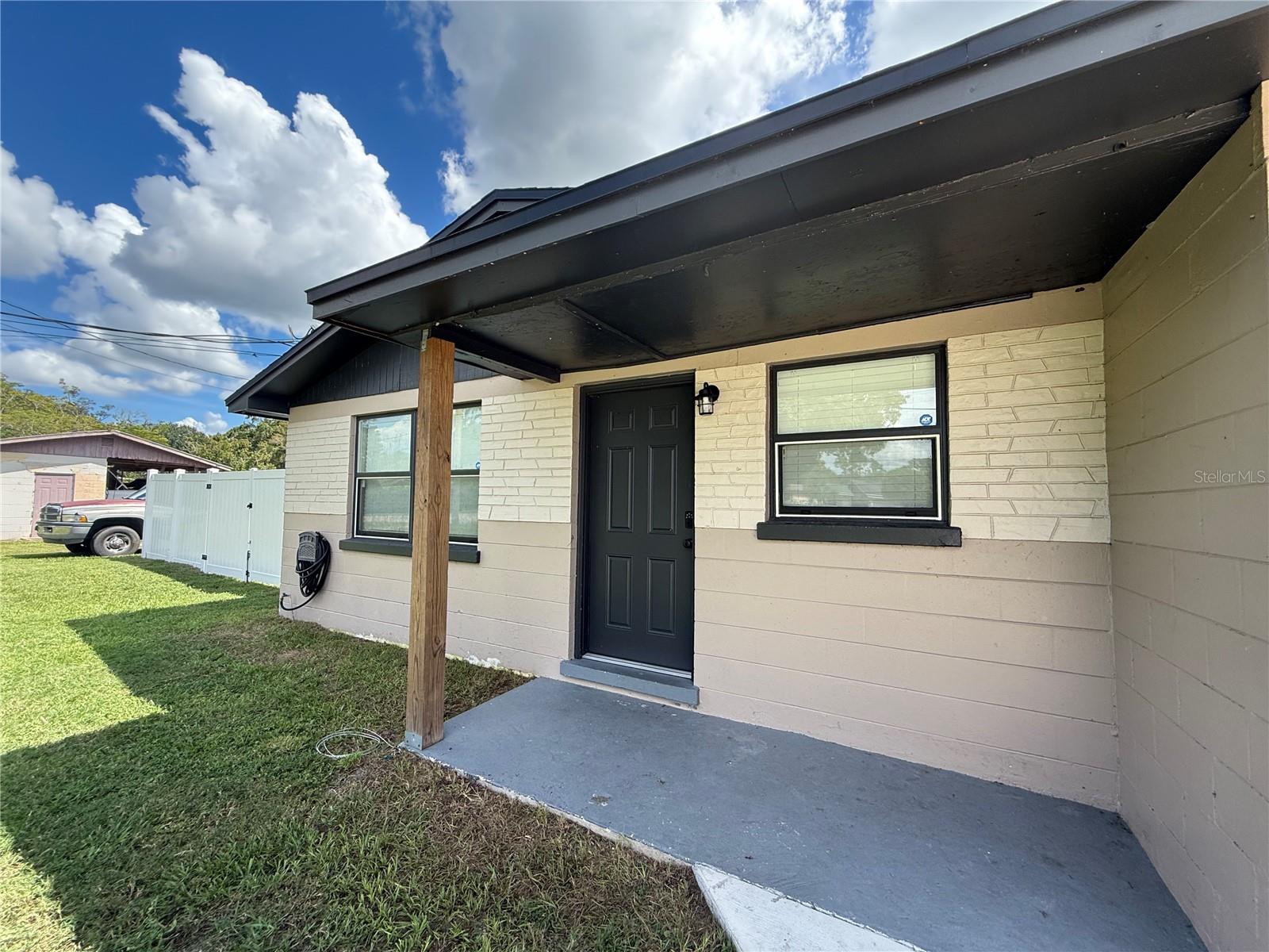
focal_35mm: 14
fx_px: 513
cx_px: 634
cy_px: 476
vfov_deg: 85.7
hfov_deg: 102.1
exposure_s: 1/540
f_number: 2.2
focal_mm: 2.22
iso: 50
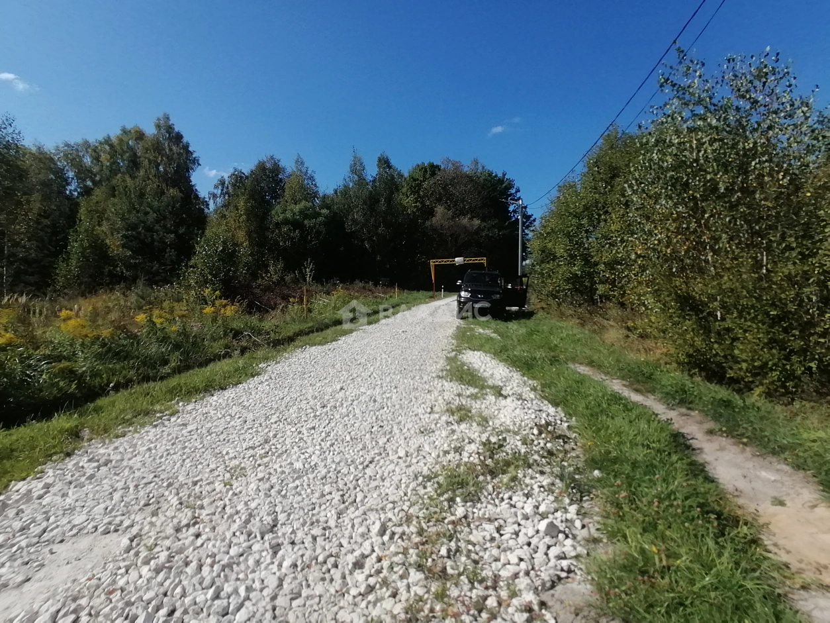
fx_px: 408
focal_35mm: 17
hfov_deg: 91.0
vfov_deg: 74.7
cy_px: 312
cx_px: 415
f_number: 2.4
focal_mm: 1.78
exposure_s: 1/1821
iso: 50
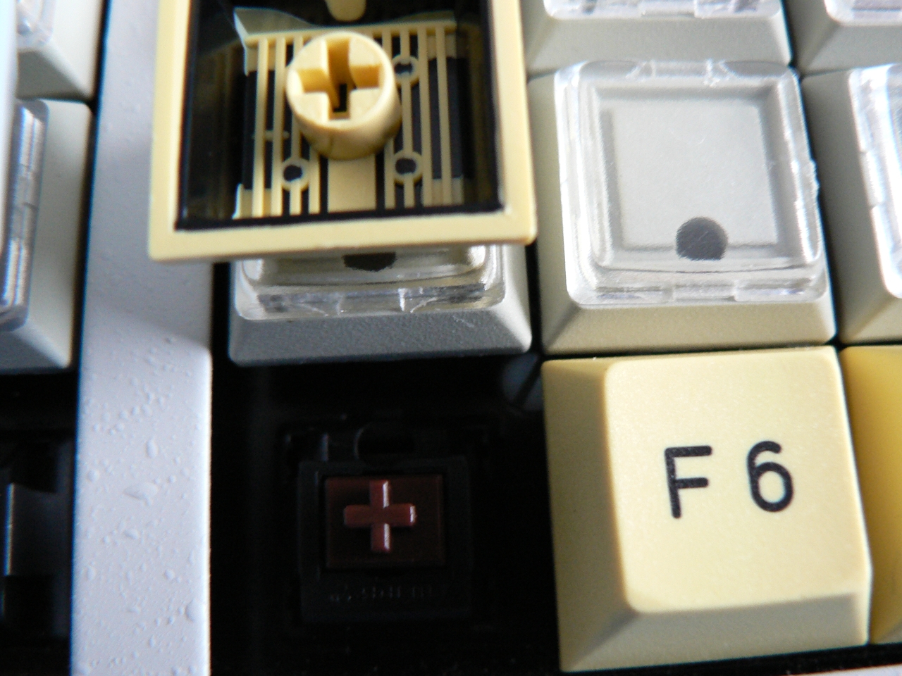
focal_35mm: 36
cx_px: 451
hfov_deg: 51.4
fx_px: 938
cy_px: 338
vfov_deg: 39.7
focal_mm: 6
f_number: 2.8
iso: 200
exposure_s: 1/5
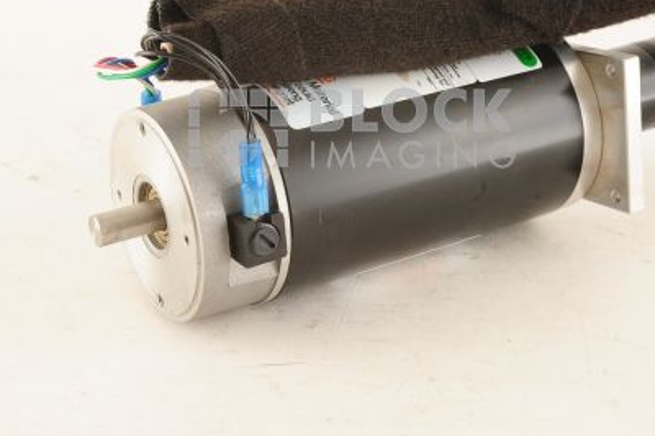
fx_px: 1363
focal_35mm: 75
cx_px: 352
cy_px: 129
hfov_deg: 27.0
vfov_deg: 18.1
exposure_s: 1/160
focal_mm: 50
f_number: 13
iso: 1600
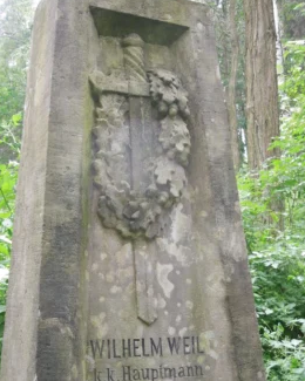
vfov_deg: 33.0
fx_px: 643
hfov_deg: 26.7
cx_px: 154
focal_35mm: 57
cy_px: 190
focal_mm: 9.8
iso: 400
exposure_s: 1/100
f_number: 4.2
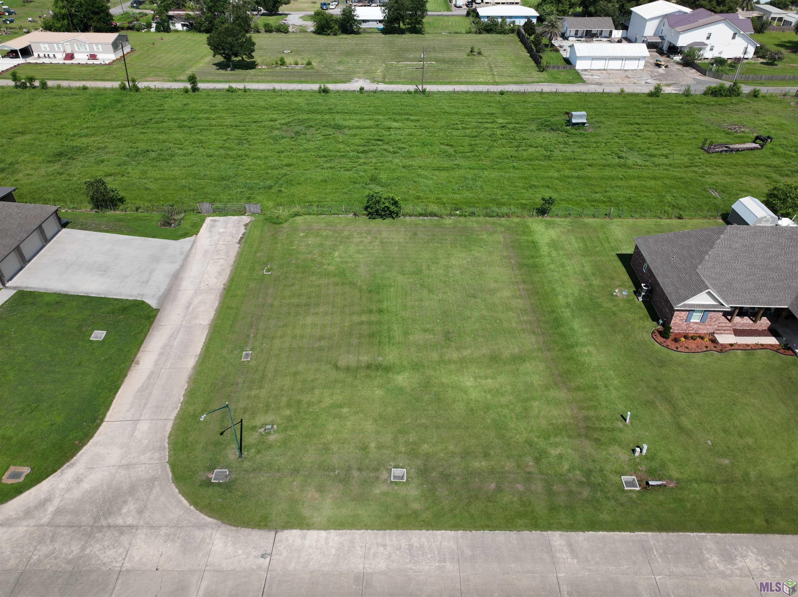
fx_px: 553
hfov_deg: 71.6
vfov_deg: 56.8
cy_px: 298
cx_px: 399
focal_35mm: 24
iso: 100
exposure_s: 1/20
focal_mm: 12.29
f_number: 2.8
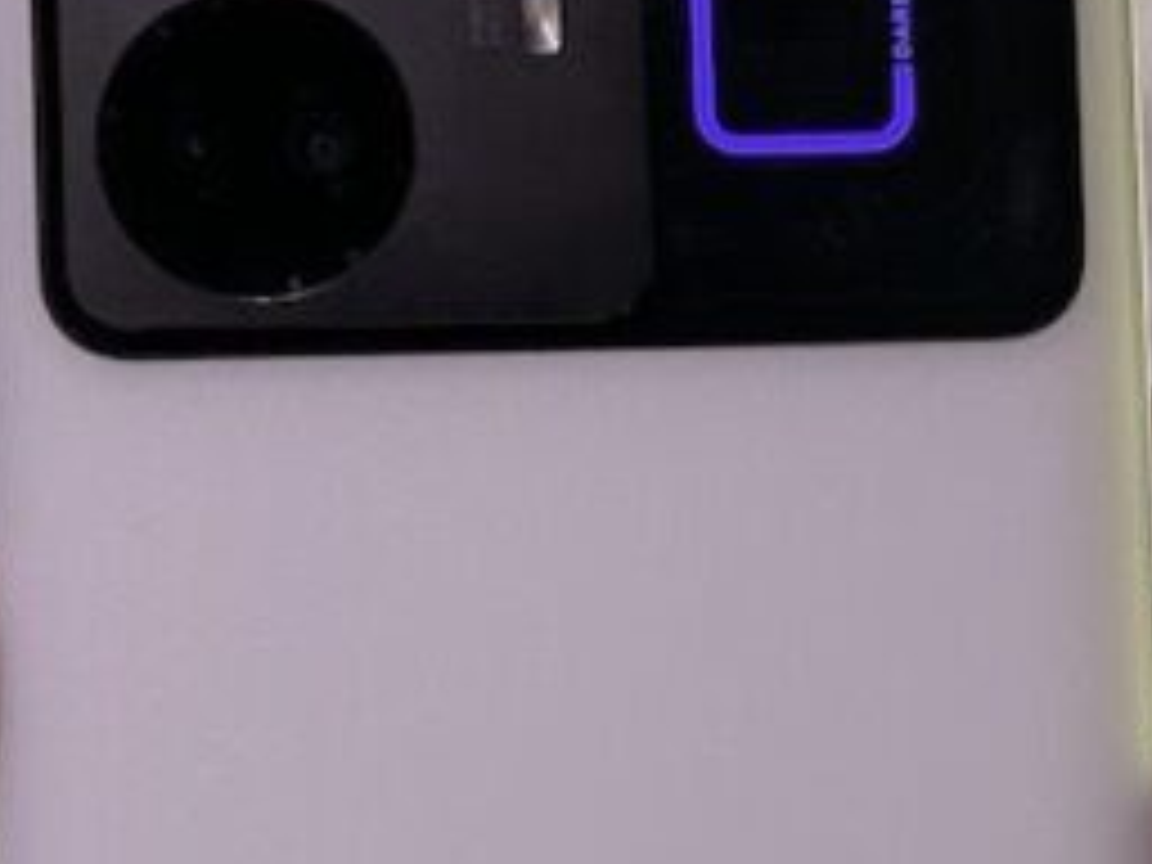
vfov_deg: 14.1
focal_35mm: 104
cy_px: 796
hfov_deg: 18.8
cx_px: 846
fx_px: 3461
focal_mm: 5.7
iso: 125
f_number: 1.5
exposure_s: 1/83
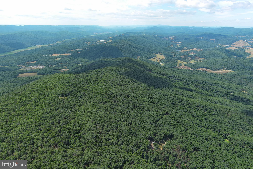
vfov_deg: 45.0
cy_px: 84
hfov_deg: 63.7
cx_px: 126
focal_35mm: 29
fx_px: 204
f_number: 2.8
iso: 100
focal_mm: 10.57
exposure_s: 1/835
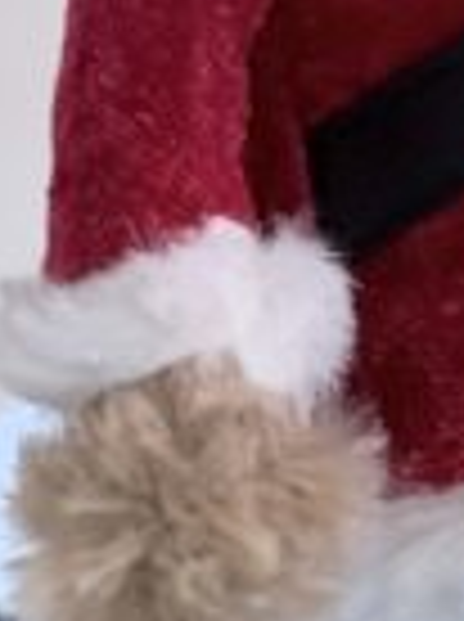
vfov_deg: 8.7
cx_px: 1541
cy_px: -1276
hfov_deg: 6.9
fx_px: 3335
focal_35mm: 186
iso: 200
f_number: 1.78
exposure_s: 1/50
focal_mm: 6.76
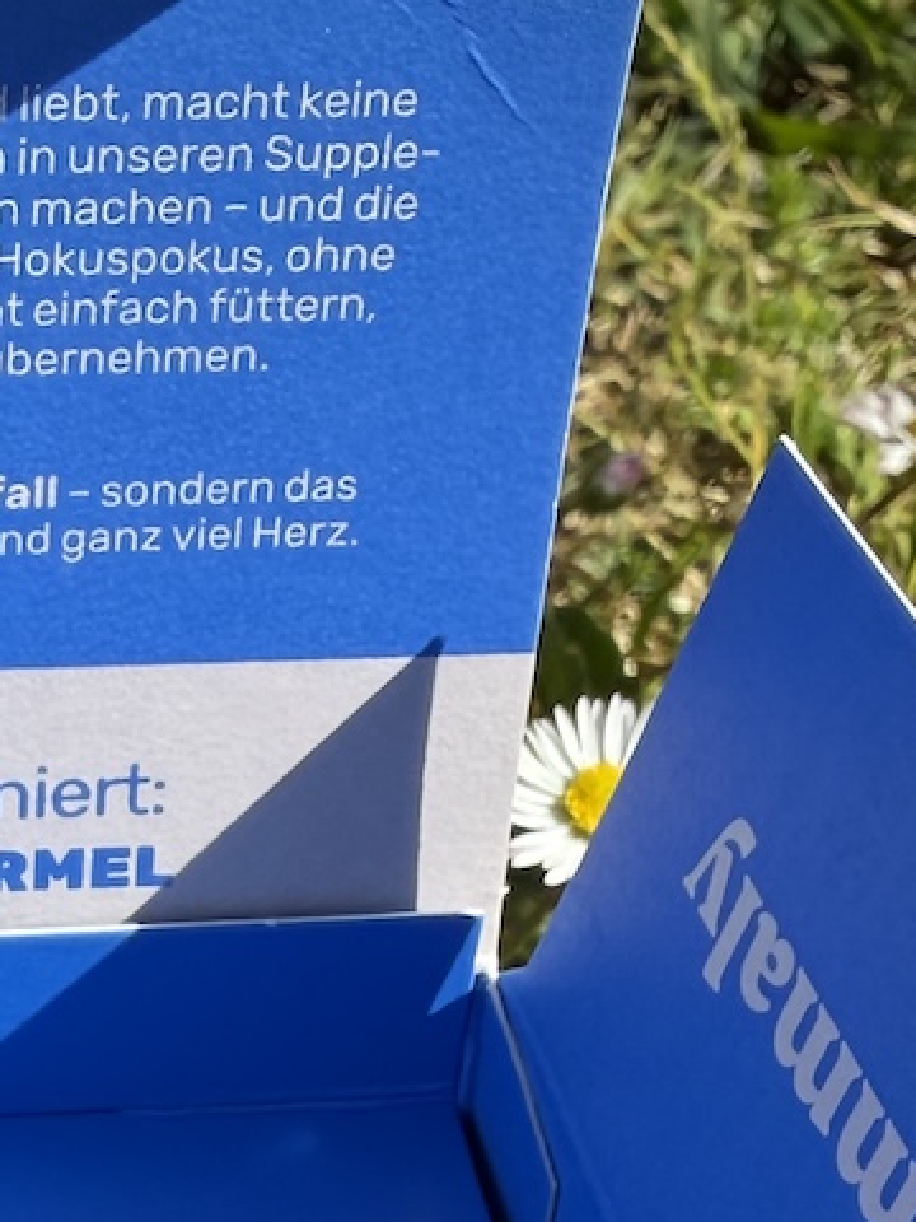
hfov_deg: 17.1
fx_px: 2964
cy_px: 1387
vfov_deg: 21.9
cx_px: -66
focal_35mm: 84
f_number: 2.2
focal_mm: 2.22
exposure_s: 1/1905
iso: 40
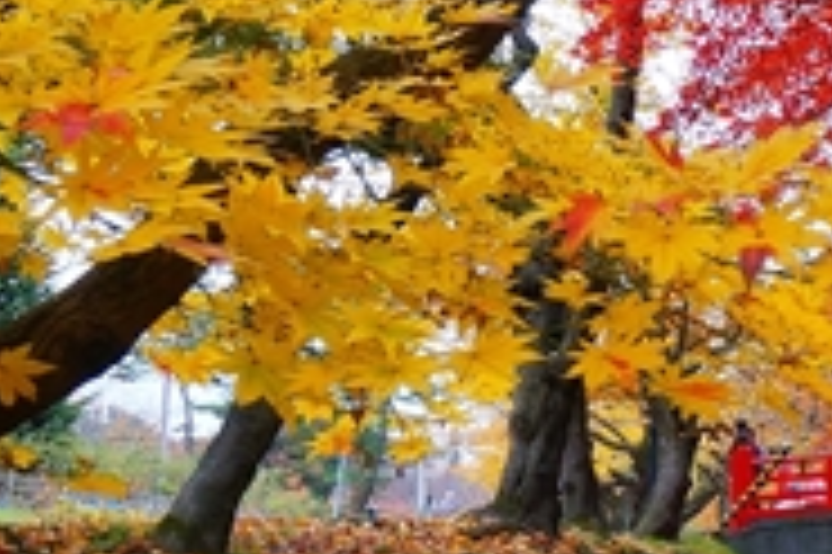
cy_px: 248
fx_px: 1501
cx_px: 908
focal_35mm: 65
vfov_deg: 20.9
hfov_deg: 28.3
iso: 400
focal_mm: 10
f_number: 7.1
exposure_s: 1/200
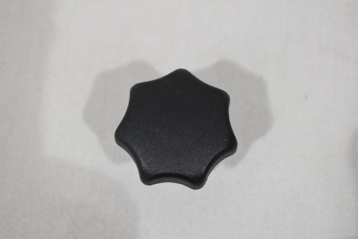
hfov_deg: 33.4
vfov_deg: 22.6
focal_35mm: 60
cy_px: 120
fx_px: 597
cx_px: 179
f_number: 5.6
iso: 400
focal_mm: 40
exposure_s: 1/60
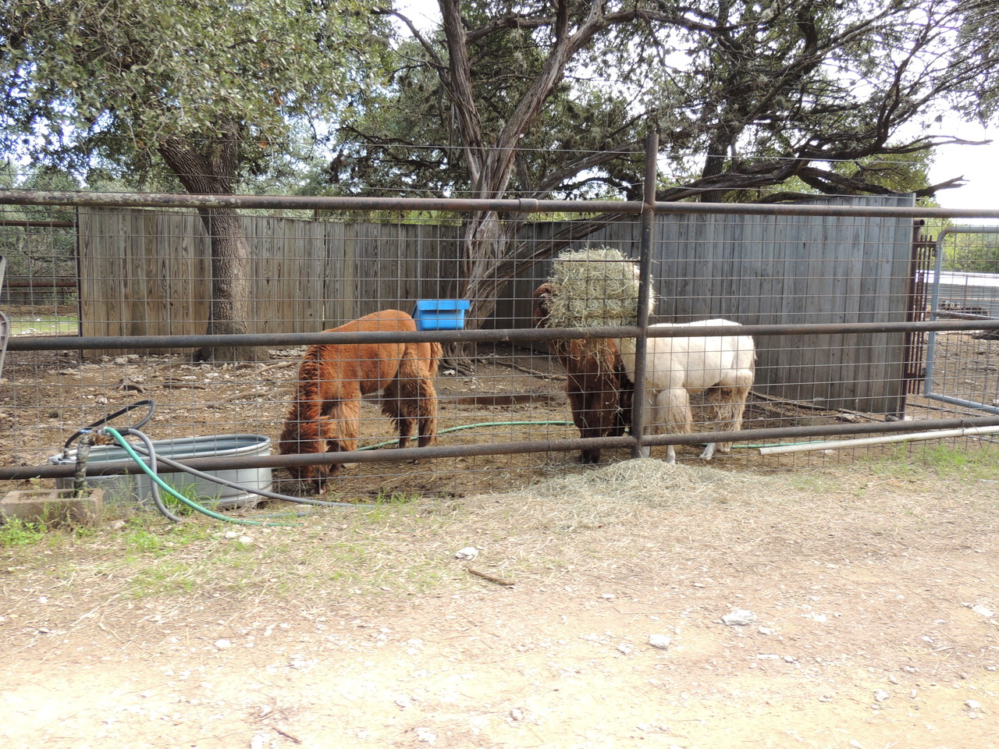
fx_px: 952
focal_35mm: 33
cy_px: 374
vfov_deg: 42.9
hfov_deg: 55.4
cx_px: 500
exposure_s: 1/250
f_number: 3.2
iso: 140
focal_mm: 5.8
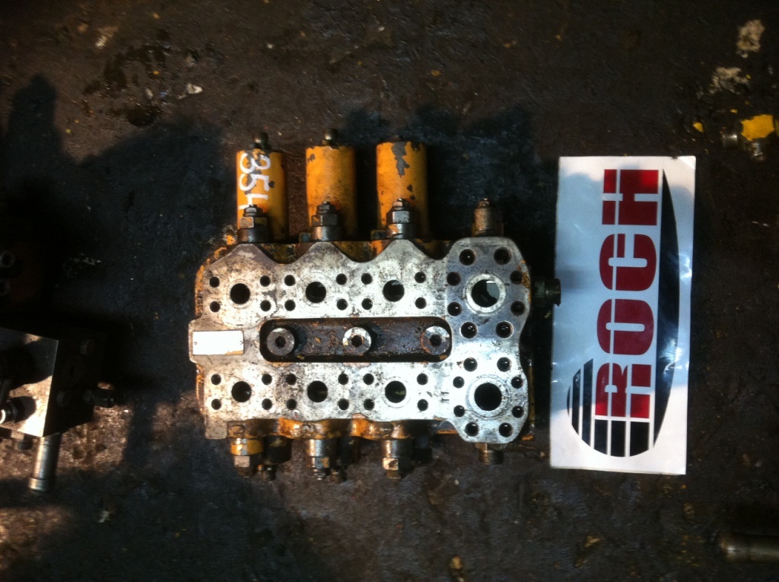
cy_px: 291
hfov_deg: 52.7
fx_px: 787
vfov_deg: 40.6
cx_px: 390
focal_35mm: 35
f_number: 2.8
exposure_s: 1/17
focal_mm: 3.85
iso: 200
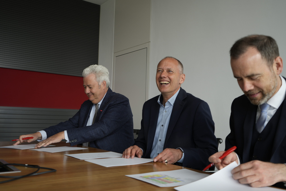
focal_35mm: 35
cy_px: 96
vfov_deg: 37.9
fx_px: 278
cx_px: 143
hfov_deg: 54.4
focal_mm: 35
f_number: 4
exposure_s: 1/30
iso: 100
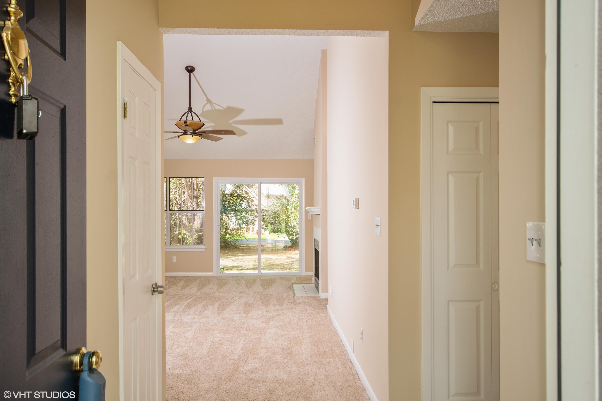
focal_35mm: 30
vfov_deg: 43.6
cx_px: 301
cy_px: 200
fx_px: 502
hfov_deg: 61.9
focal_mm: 20
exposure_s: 1/25
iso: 100
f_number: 6.3
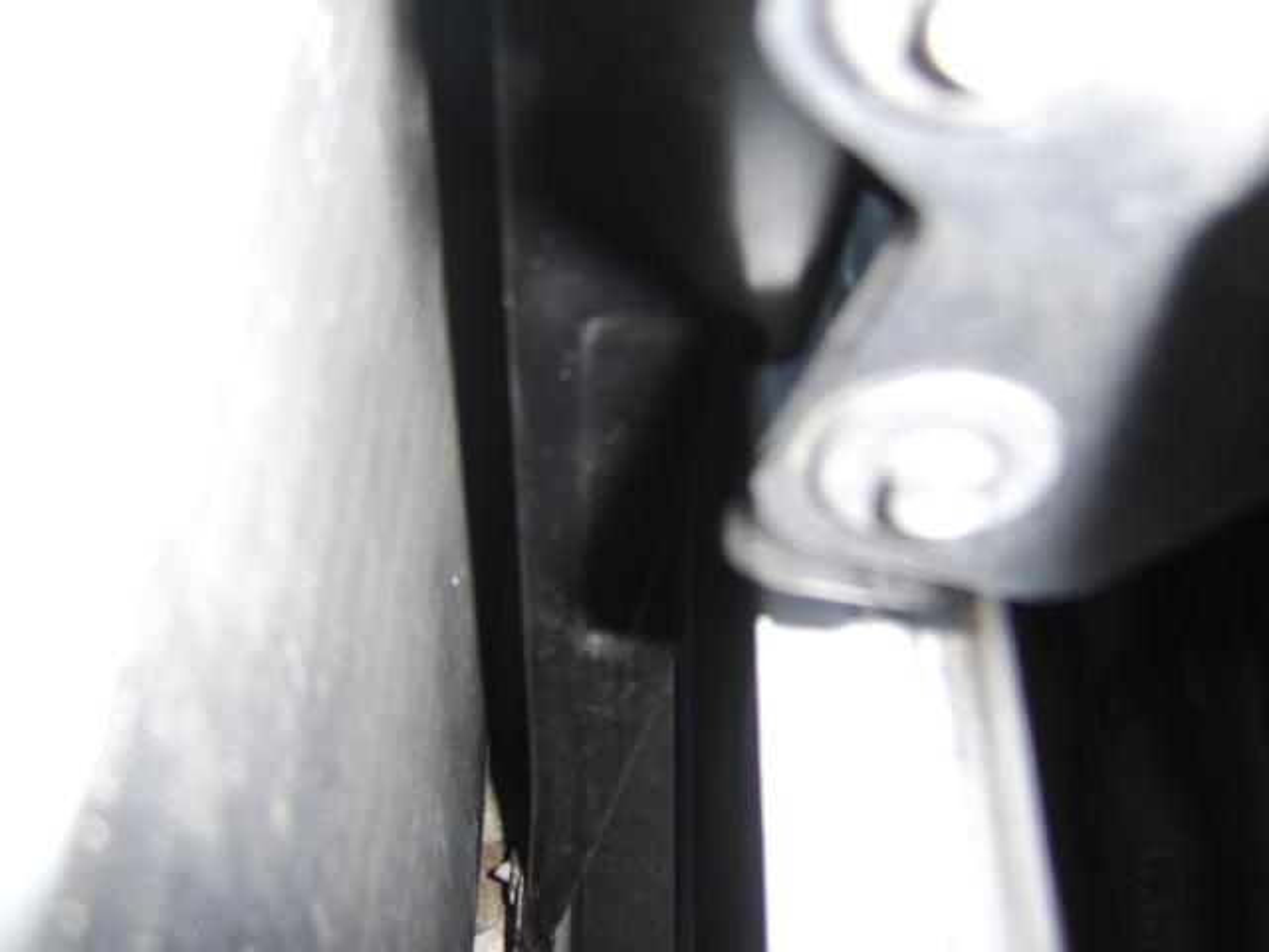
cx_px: 634
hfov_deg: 58.4
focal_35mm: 31
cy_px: 476
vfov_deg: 45.4
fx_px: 1136
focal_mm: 8.13
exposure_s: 1/30
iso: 141
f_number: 2.7
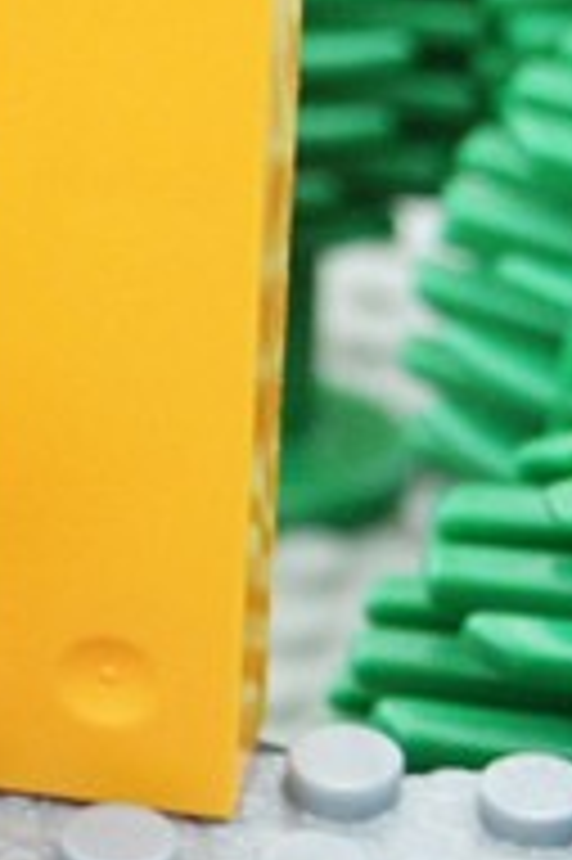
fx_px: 6088
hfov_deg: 5.3
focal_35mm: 255
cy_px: 851
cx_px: -567
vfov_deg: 8.0
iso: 200
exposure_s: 1/8
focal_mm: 15.53
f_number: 3.6
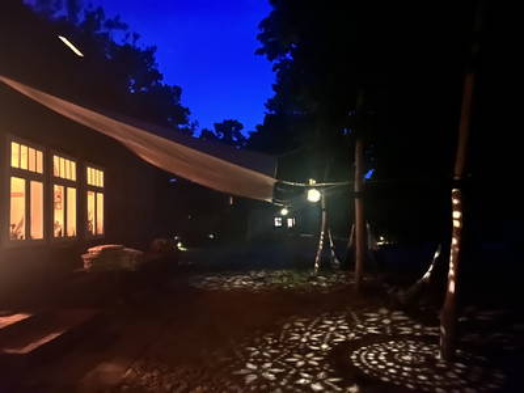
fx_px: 394
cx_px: 262
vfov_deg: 53.1
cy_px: 196
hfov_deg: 67.3
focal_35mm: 26
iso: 12500
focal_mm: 5.7
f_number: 1.5
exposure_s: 1/5
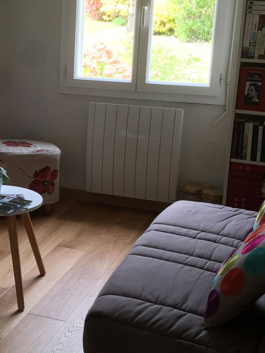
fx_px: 633
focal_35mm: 62
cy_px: 172
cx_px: 13
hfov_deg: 22.9
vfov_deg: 31.2
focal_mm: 4.15
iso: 32
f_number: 2.2
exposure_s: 1/50
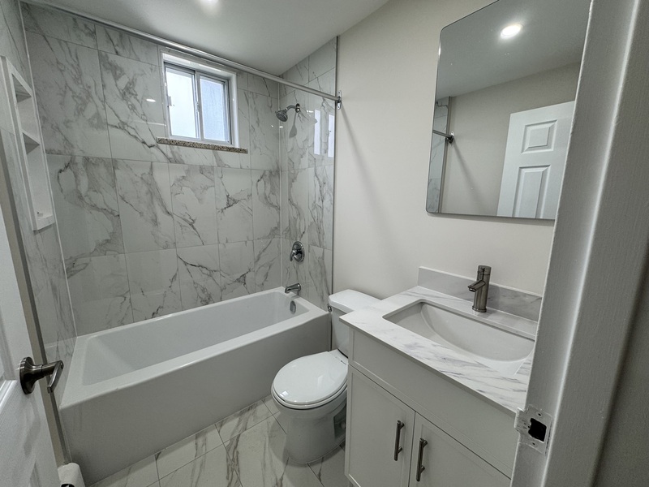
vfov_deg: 85.7
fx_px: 262
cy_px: 244
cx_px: 324
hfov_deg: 102.1
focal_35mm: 14
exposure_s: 1/120
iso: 80
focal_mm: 2.22
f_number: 2.2
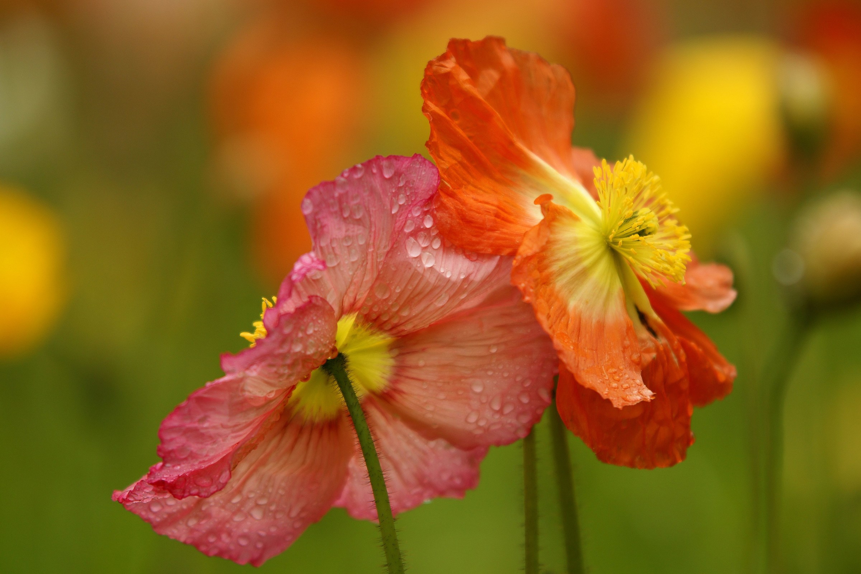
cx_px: 430
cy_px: 287
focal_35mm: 300
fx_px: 7174
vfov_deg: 4.6
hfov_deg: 6.9
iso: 125
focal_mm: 200
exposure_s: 1/1000
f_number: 3.5
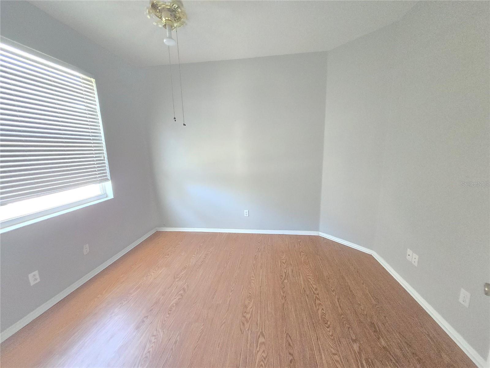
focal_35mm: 13
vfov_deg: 89.9
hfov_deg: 106.2
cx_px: 245
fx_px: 184
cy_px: 184
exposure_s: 1/60
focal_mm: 1.7
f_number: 2.2
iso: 1000
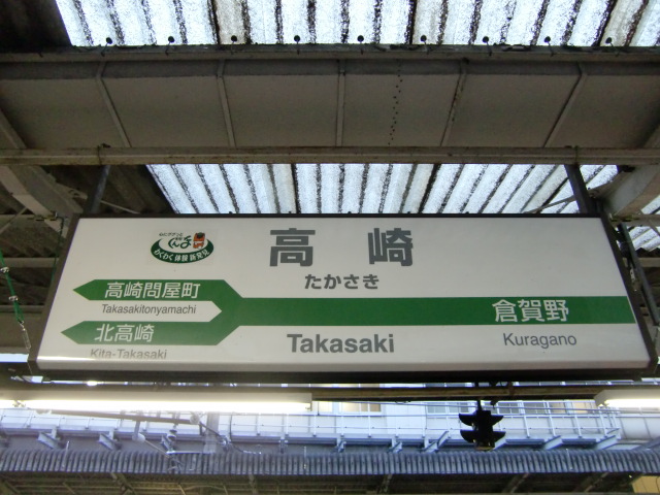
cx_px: 330
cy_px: 248
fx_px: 534
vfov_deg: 49.7
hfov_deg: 63.4
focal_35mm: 28
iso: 500
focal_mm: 4.9
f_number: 2.6
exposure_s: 1/60
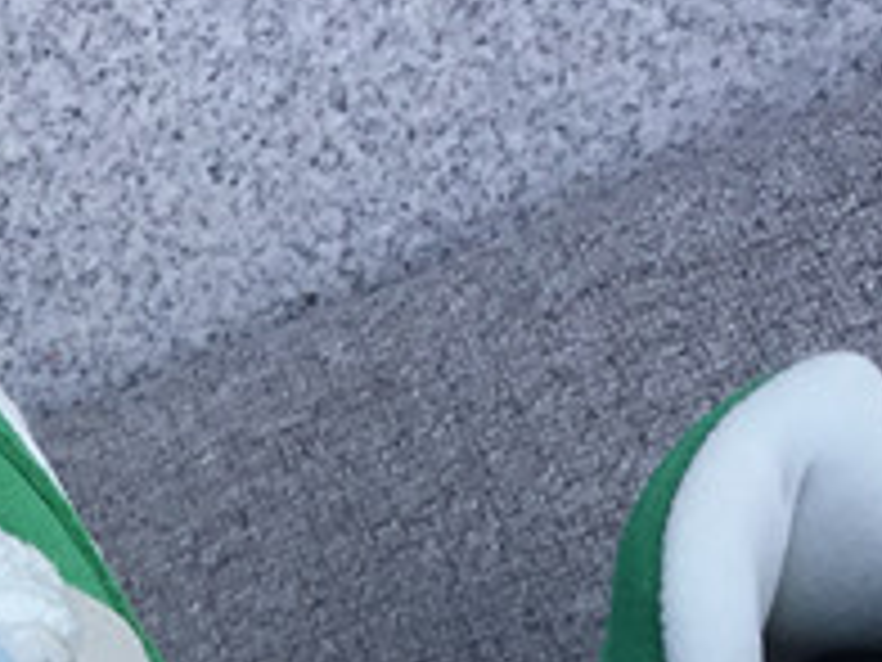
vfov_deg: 9.9
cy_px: 1160
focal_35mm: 142
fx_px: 3618
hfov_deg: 13.7
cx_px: 9
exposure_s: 1/197
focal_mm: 3.3
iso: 25
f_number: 2.4
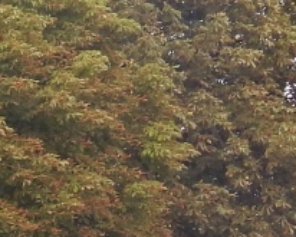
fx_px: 3295
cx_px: -514
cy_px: 624
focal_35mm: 376
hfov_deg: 4.9
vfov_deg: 4.0
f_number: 4
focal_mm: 10.9
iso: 125
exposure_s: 1/250
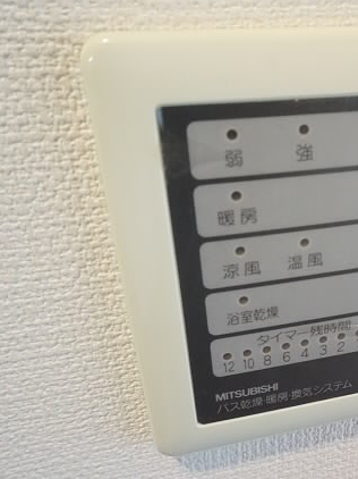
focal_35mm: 35
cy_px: 240
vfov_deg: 52.7
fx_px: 483
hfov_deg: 38.5
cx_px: 307
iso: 3200
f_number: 8
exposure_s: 1/40
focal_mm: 16
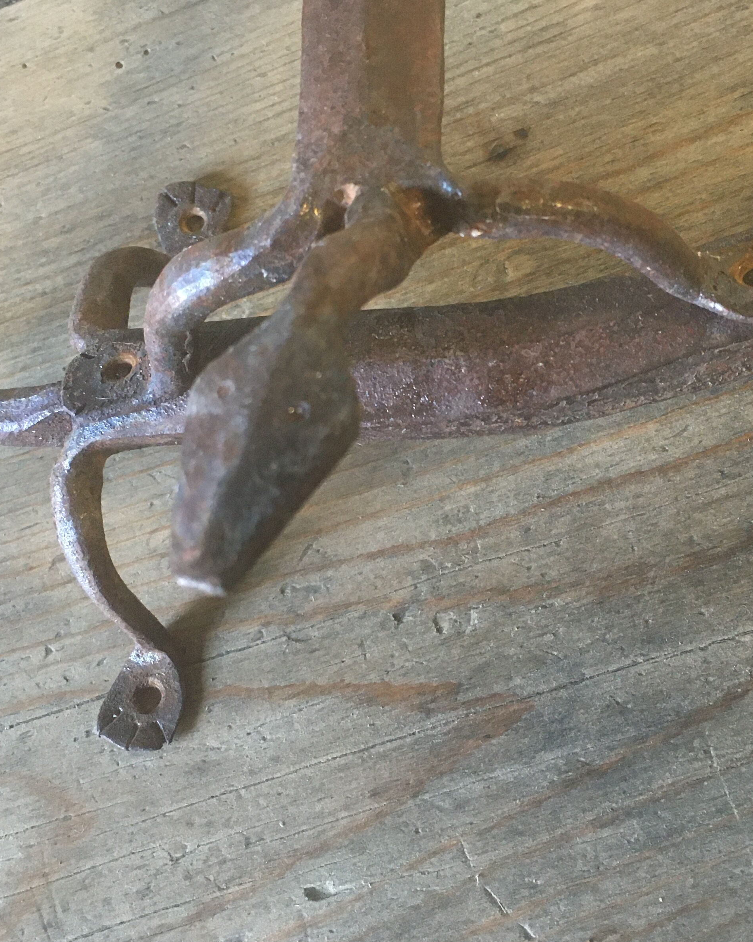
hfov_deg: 31.4
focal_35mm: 48
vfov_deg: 38.6
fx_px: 1337
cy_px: 377
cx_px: 447
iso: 200
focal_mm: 4.15
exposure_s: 1/20
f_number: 2.2
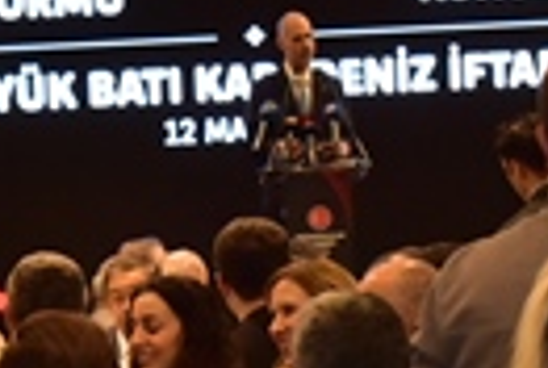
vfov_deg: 6.6
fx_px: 3158
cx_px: 134
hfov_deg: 9.9
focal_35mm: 207
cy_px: 512
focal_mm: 34
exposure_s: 1/50
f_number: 4.5
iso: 2000
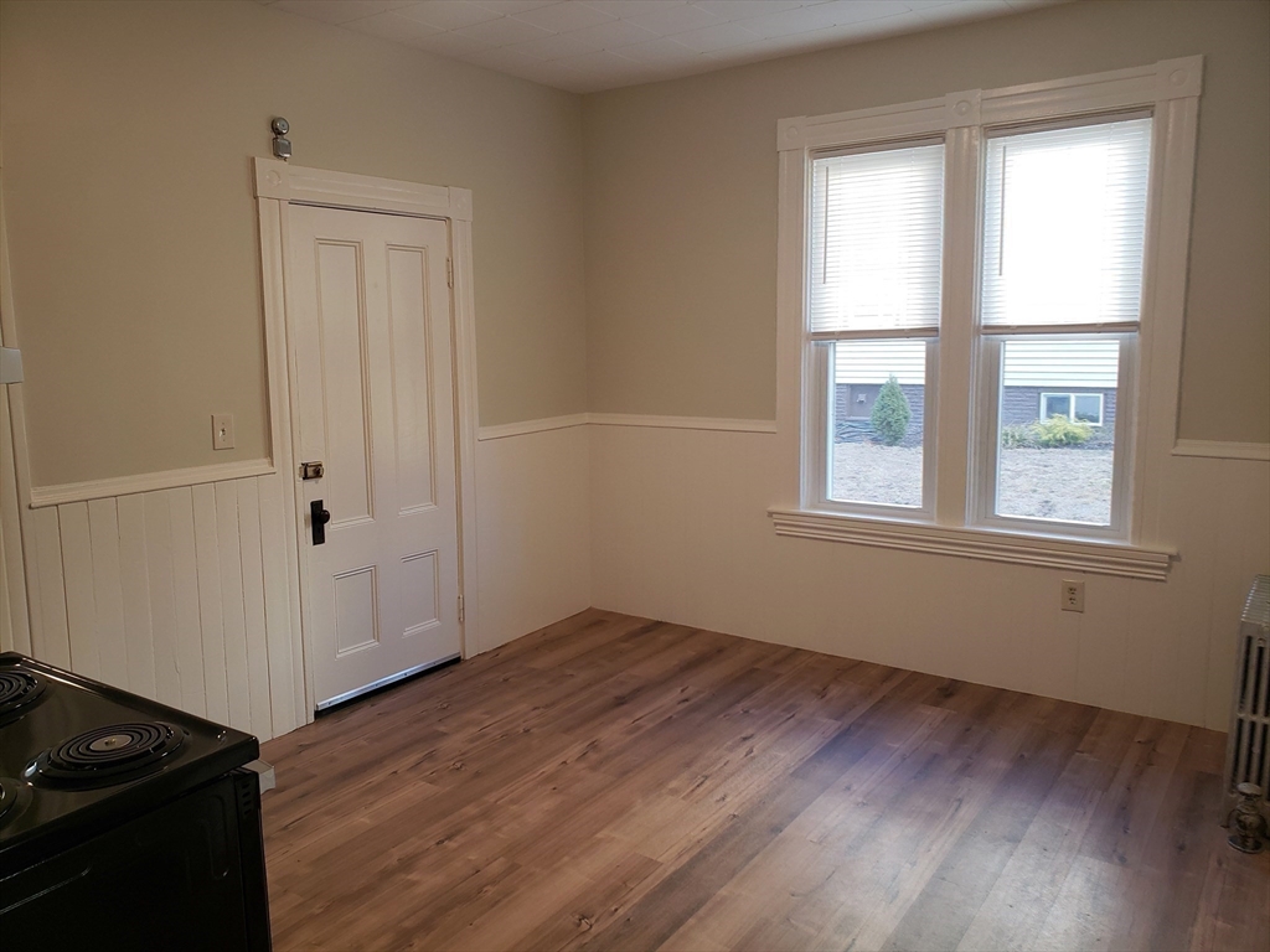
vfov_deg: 53.1
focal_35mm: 26
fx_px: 954
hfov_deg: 67.3
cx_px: 635
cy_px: 476
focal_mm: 4.3
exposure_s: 1/60
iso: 160
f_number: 2.4
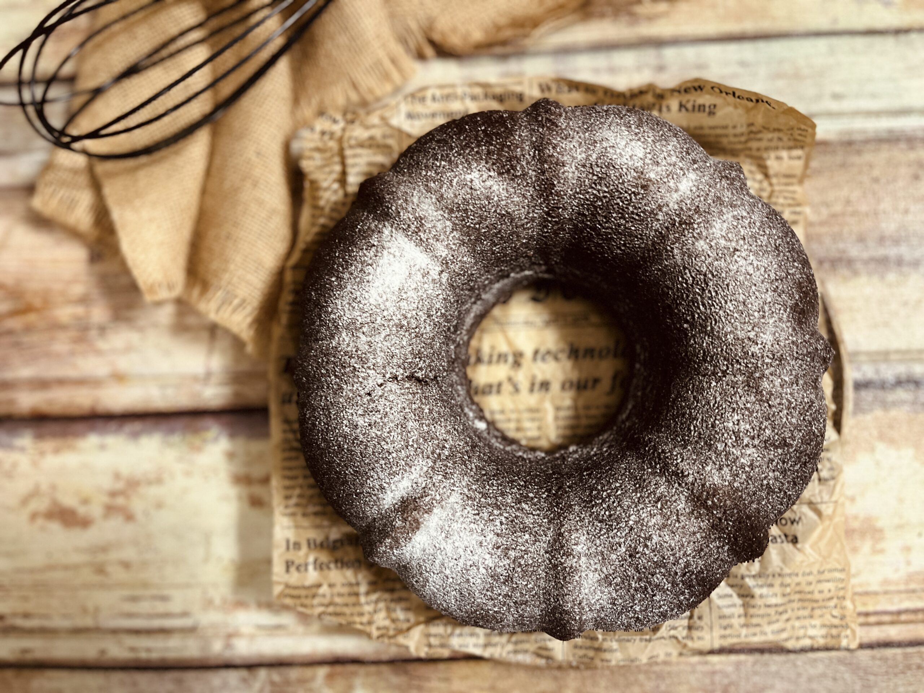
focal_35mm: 26
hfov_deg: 67.3
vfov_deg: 53.1
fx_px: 694
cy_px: 346
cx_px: 462
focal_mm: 5.1
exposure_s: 1/50
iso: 320
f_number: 1.6
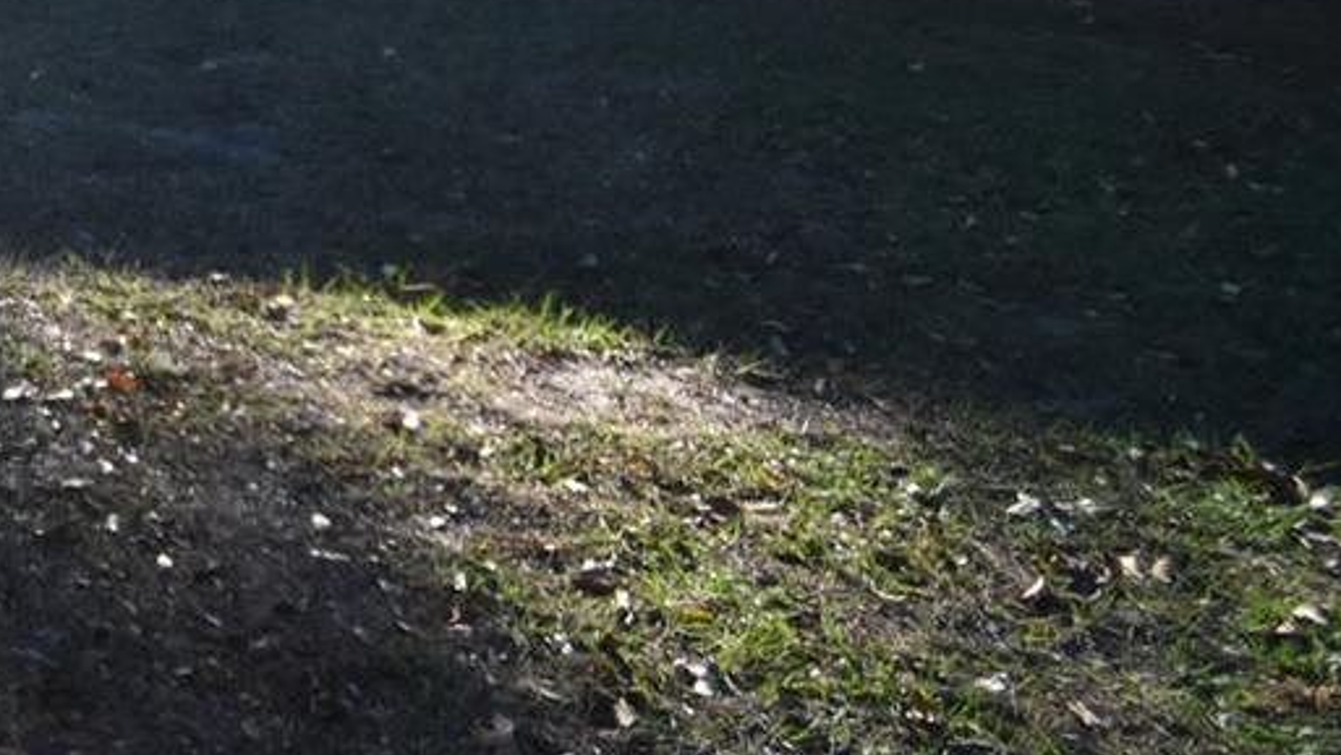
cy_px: -193
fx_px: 1743
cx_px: -724
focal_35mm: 49
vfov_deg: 22.2
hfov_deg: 27.3
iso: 800
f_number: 3.5
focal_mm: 10
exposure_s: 1/4000
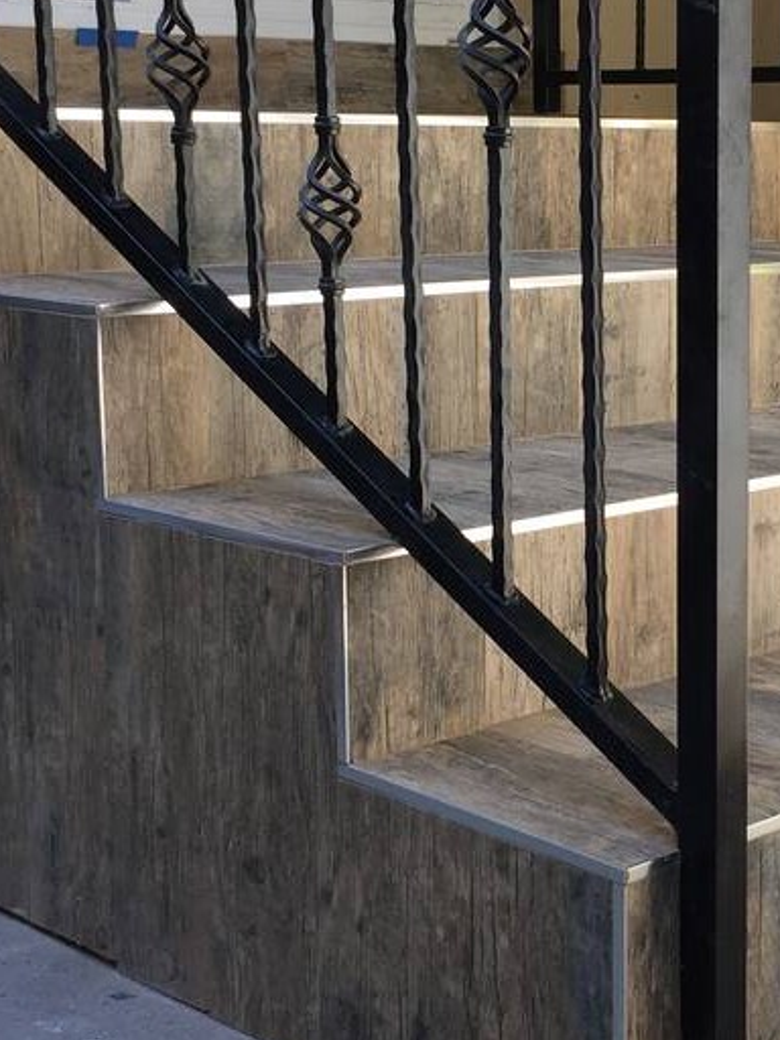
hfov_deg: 27.9
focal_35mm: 51
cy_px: 481
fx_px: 1532
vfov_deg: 37.5
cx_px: 641
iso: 32
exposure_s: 1/235
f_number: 2.2
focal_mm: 4.15
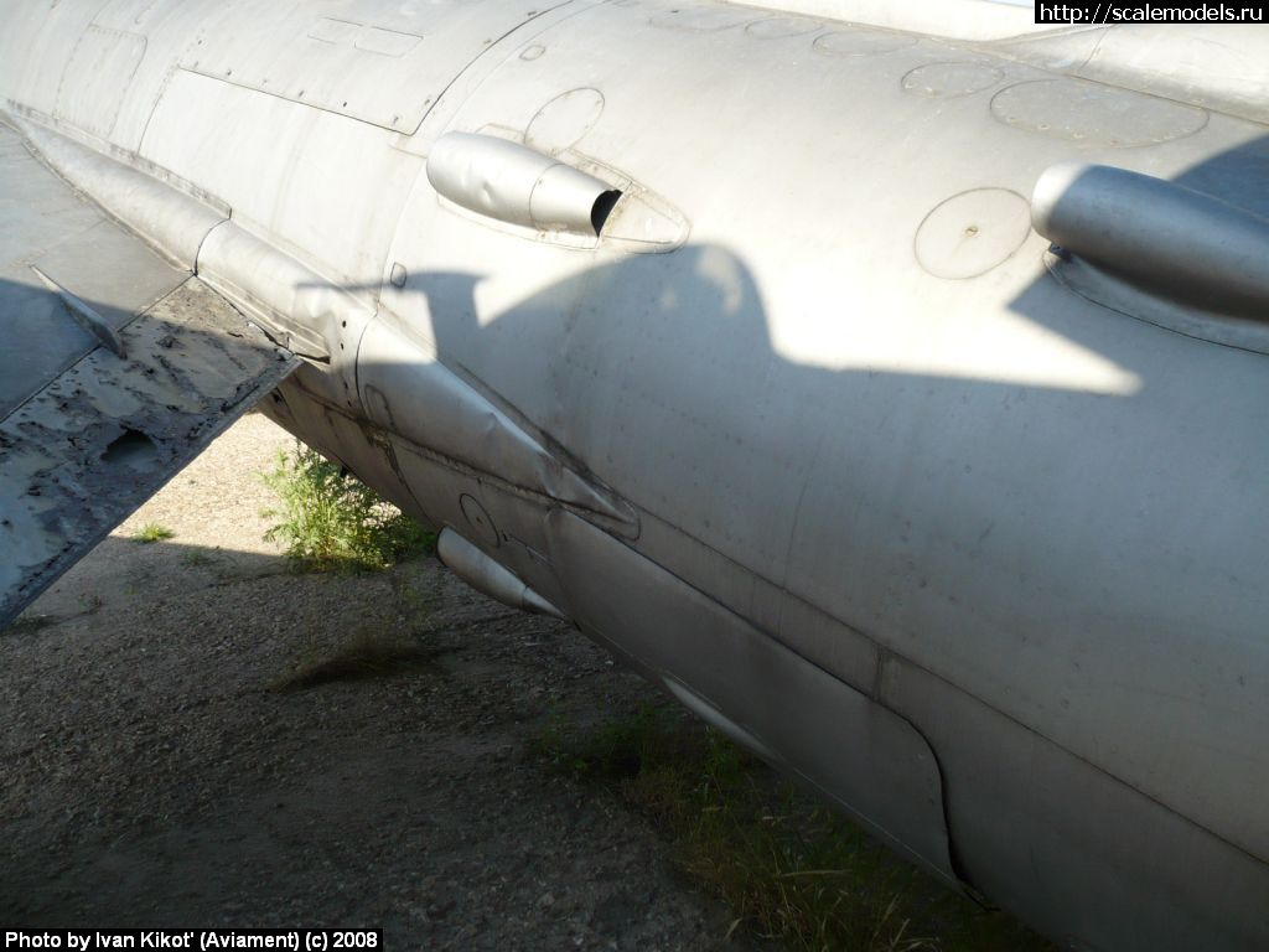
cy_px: 476
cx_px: 634
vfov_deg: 40.7
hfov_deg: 52.6
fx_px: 1283
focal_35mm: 35
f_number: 2.8
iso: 100
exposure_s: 1/500
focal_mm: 5.8
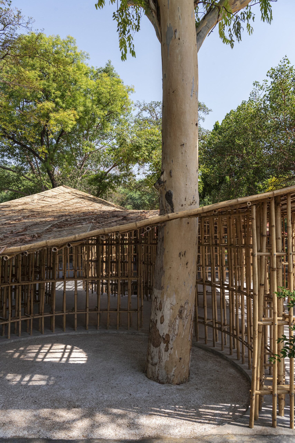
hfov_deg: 41.1
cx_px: 148
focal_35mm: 32
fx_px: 393
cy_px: 222
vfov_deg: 58.7
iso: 640
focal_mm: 32
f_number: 8
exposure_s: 1/125
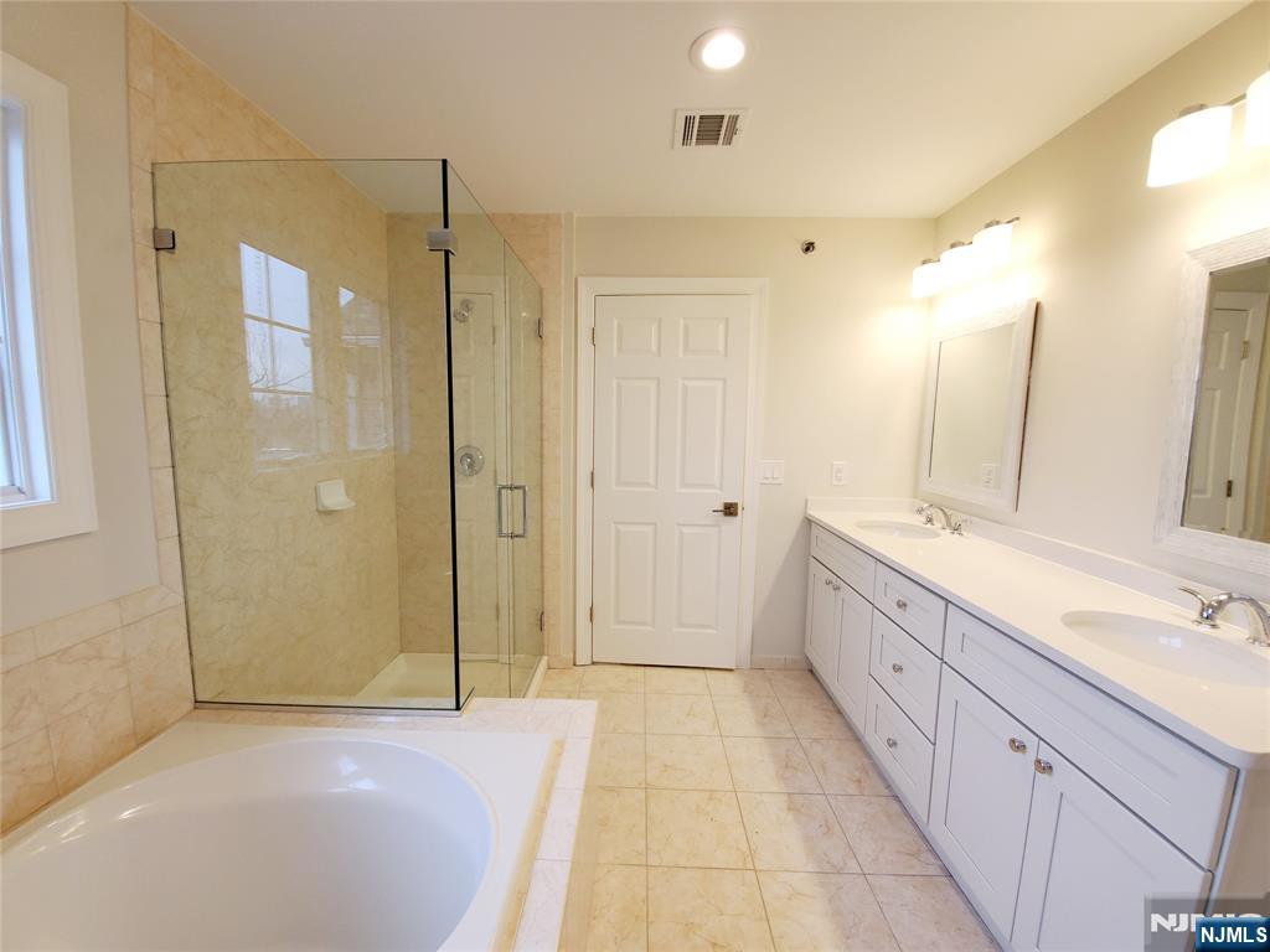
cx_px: 635
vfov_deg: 89.9
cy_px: 476
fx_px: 477
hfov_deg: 106.2
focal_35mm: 13
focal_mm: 1.8
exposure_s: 1/59
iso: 80
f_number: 2.2
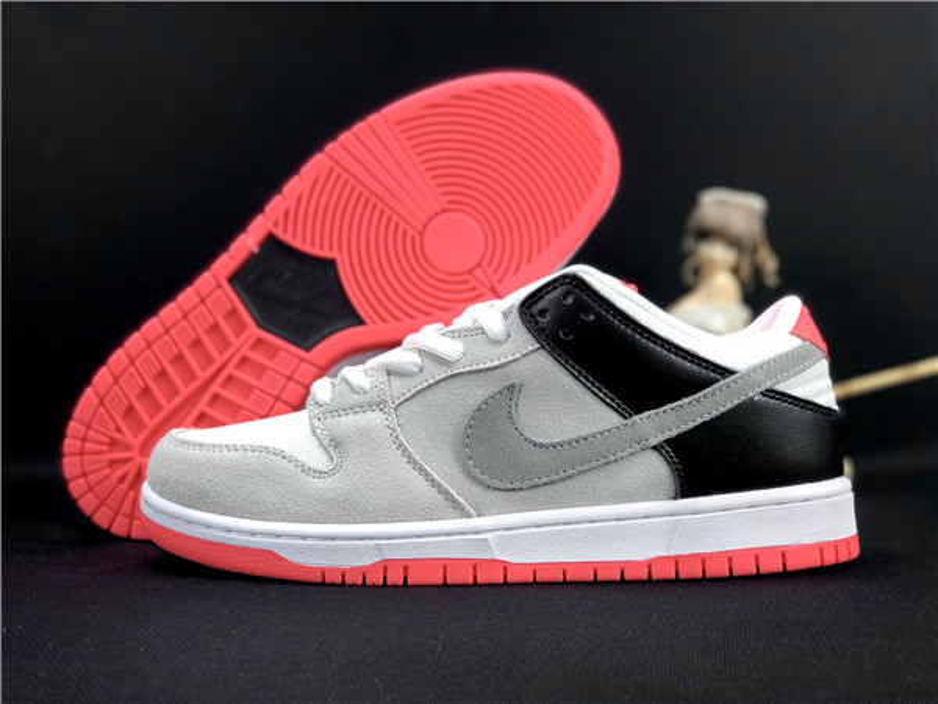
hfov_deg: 33.8
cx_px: 469
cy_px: 352
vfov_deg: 25.7
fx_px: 1545
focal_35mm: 57
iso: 40
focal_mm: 6.6
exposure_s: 1/30
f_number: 2.8
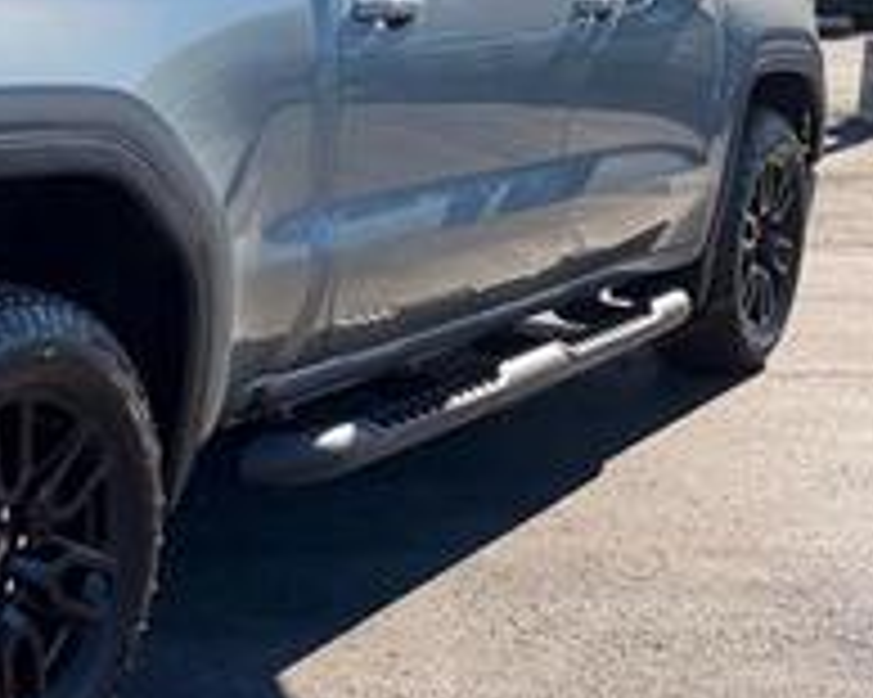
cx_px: -189
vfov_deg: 24.8
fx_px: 1575
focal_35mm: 61
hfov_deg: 27.1
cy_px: 230
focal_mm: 6.76
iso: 100
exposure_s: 1/2445
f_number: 1.78
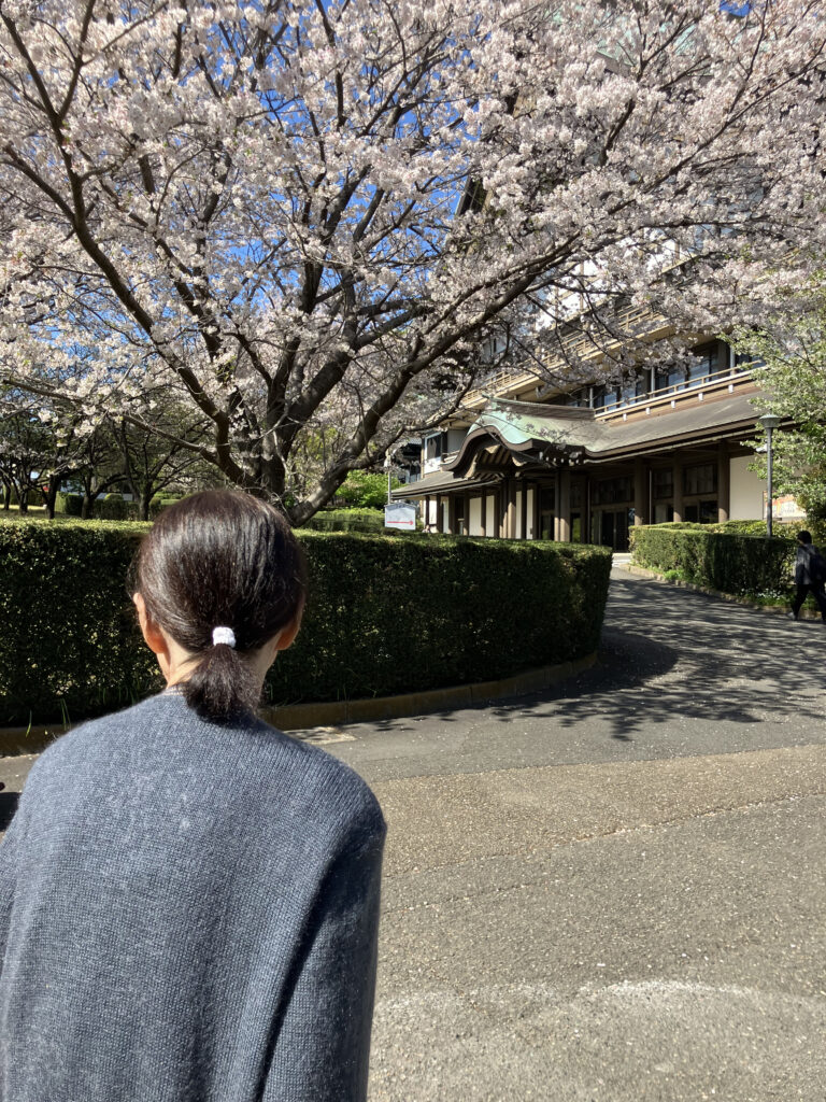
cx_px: 413
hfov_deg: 49.7
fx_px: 891
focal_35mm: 28
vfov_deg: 63.4
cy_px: 551
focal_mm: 3.99
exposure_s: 1/823
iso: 32
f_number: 1.8
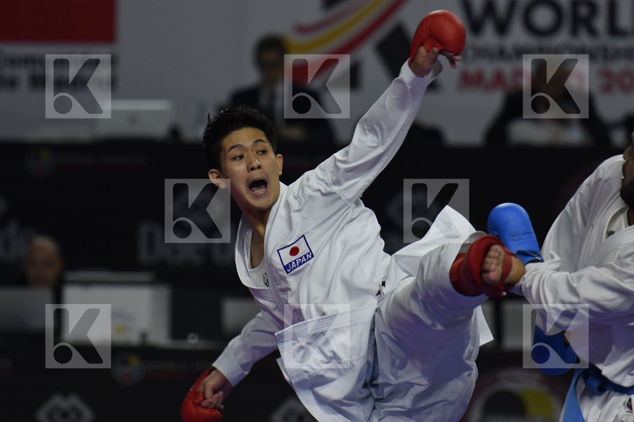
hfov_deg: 4.9
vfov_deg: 3.3
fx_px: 7392
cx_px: 317
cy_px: 211
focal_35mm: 420
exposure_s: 1/800
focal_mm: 280
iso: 800
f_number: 4
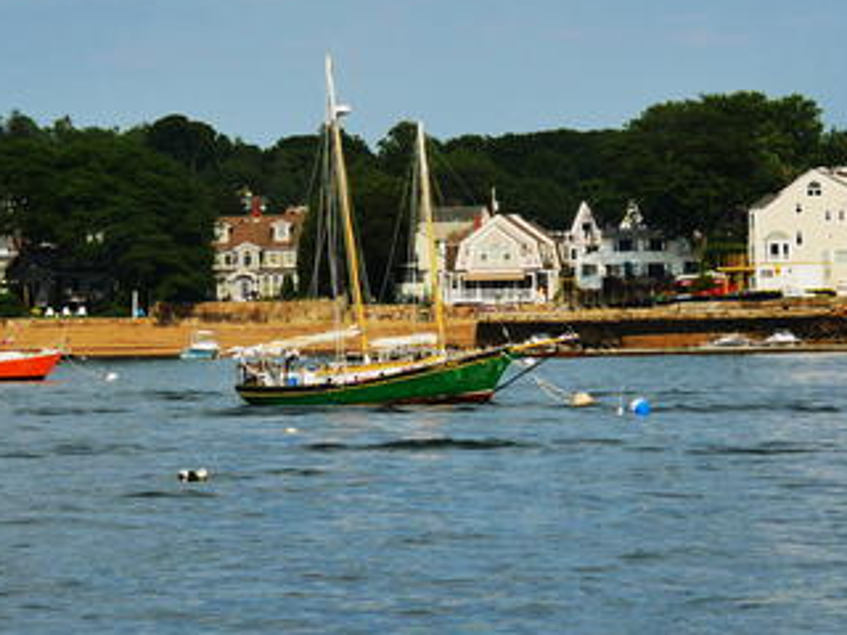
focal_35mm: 225
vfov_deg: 6.6
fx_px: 5505
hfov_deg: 8.8
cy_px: 304
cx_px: 371
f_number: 7.1
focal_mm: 80
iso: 200
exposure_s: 1/640
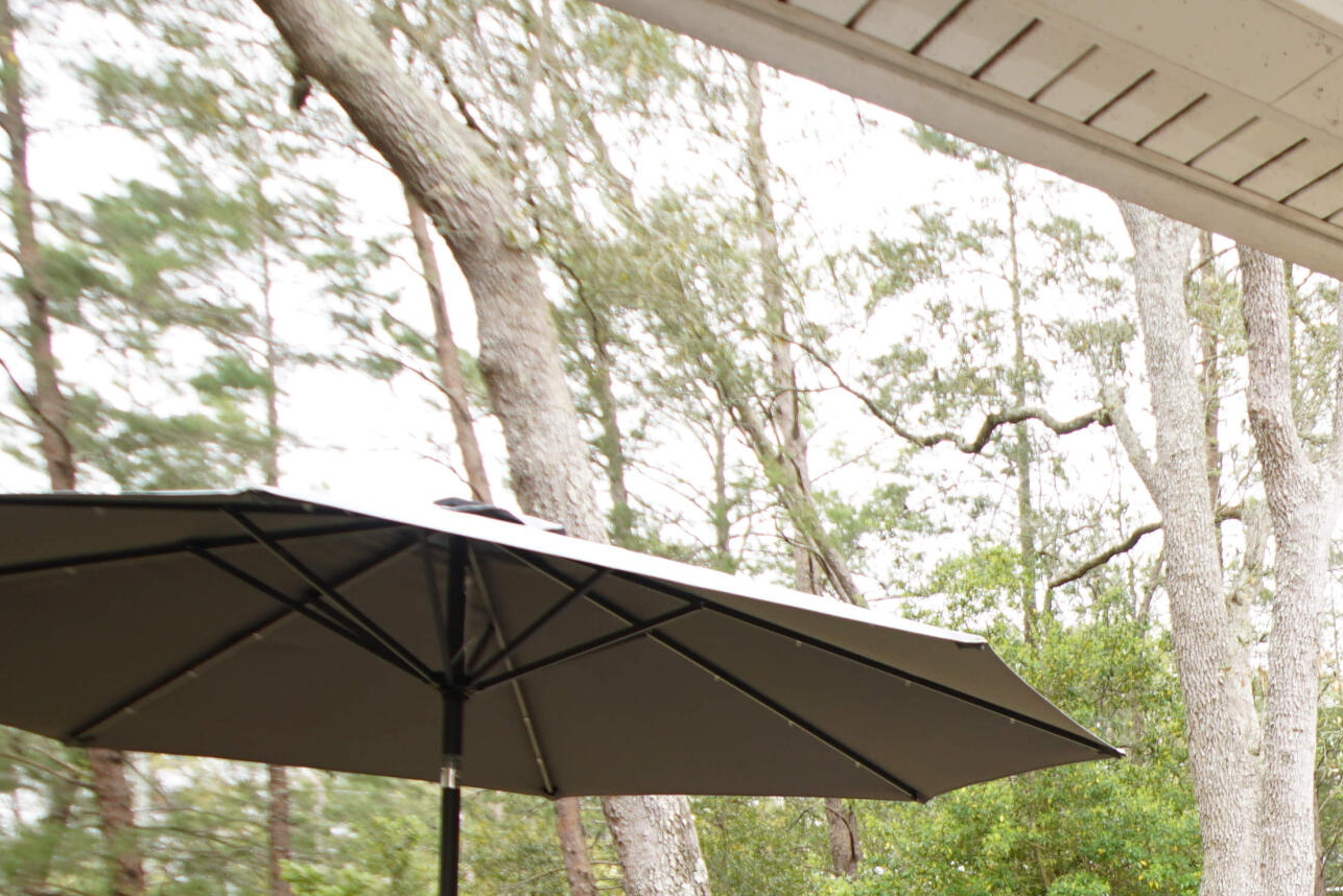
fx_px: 1567
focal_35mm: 42
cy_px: 1029
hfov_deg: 37.0
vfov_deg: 28.4
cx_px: 1557
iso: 160
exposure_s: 1/60
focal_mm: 12
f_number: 4.5
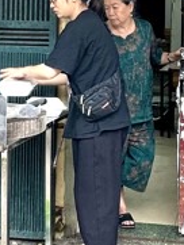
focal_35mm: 79
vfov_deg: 24.0
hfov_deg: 18.6
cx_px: 137
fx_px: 559
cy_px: 26
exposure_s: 1/99
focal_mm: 2.22
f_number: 2.2
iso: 50
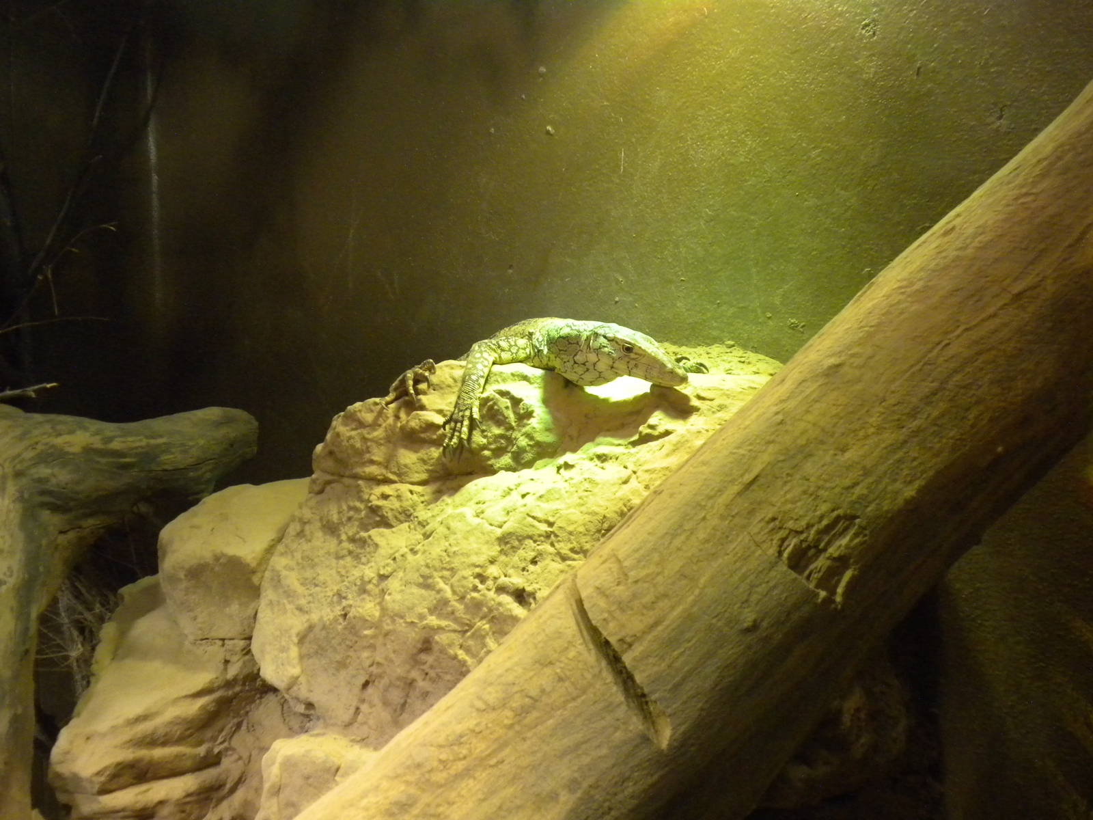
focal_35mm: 37
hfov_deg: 50.1
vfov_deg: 38.7
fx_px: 1168
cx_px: 546
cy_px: 410
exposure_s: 1/63.1
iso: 400
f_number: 3.5
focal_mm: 6.6
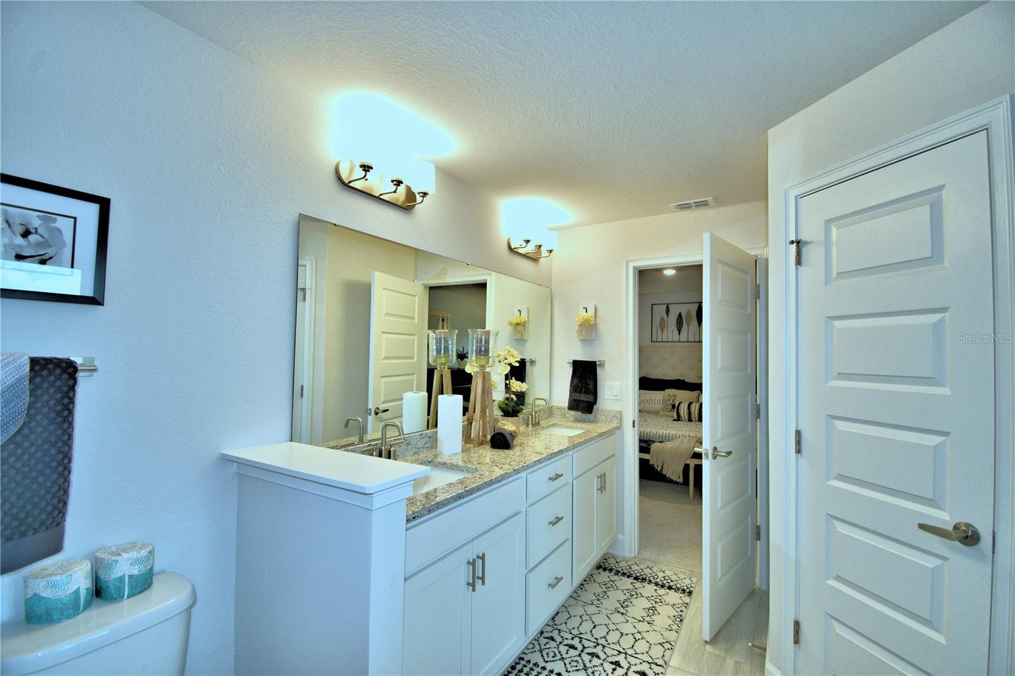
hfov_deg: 100.4
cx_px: 508
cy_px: 338
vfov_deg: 77.3
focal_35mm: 15
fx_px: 423
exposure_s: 1/60
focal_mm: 10
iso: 180
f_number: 4.5
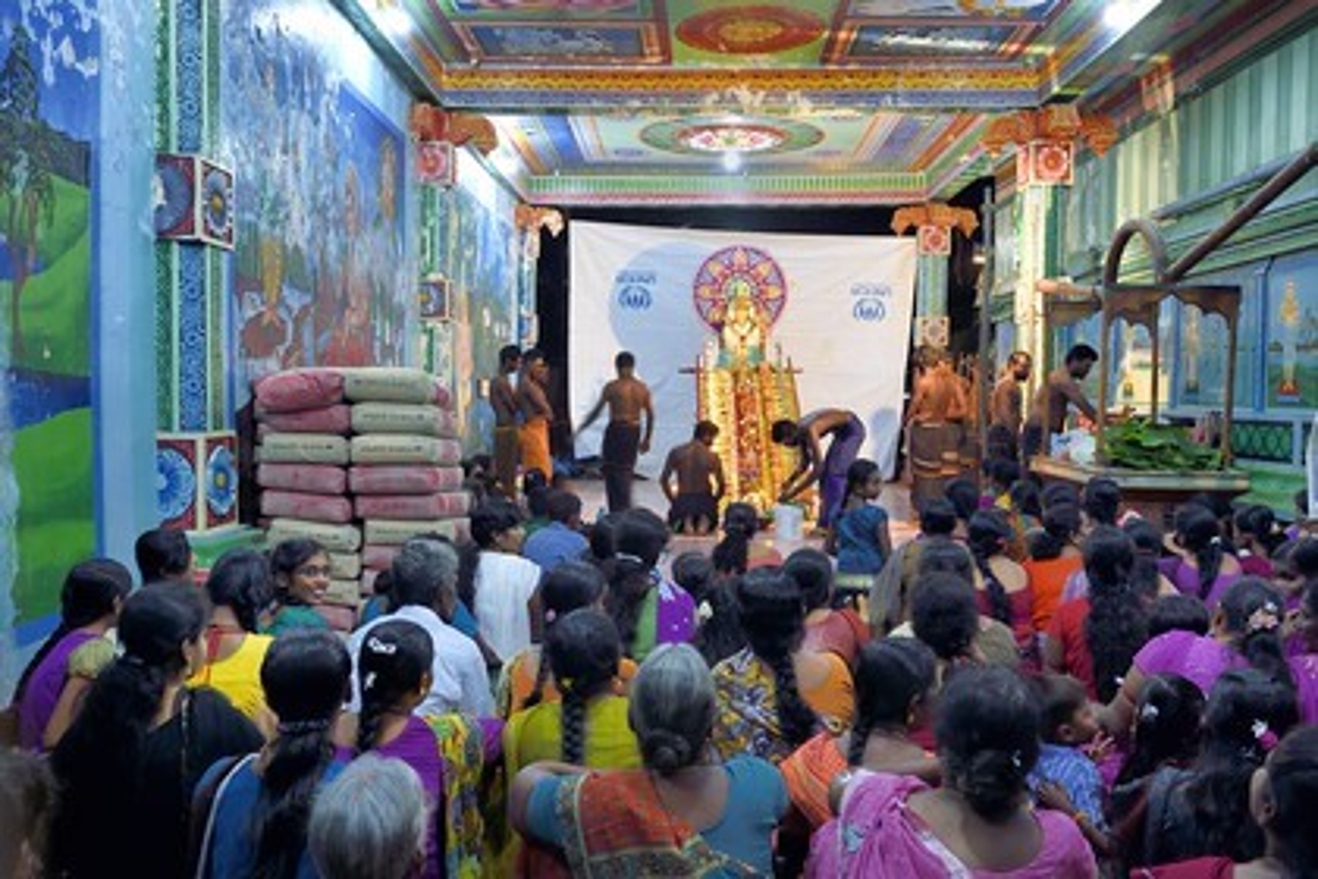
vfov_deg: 45.0
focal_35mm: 29
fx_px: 1062
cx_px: 659
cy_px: 440
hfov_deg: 63.7
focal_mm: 29
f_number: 5.6
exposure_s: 1/15
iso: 1600
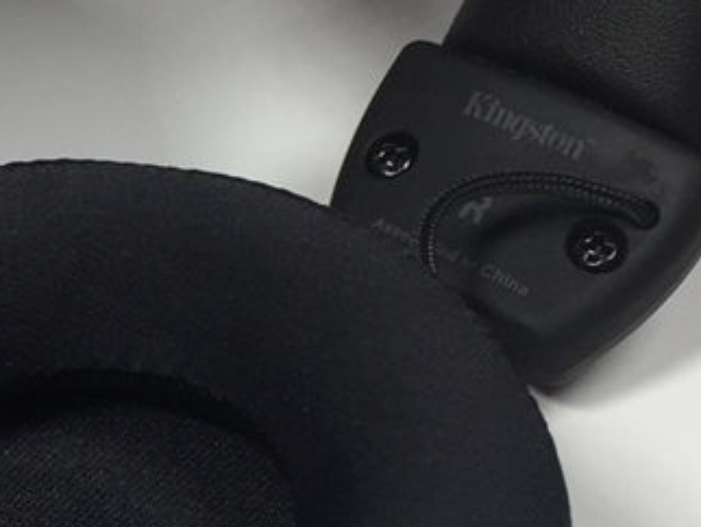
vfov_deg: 10.3
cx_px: -485
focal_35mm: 144
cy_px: 488
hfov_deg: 12.7
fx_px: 2918
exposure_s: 1/101
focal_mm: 4.15
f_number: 2.2
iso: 32
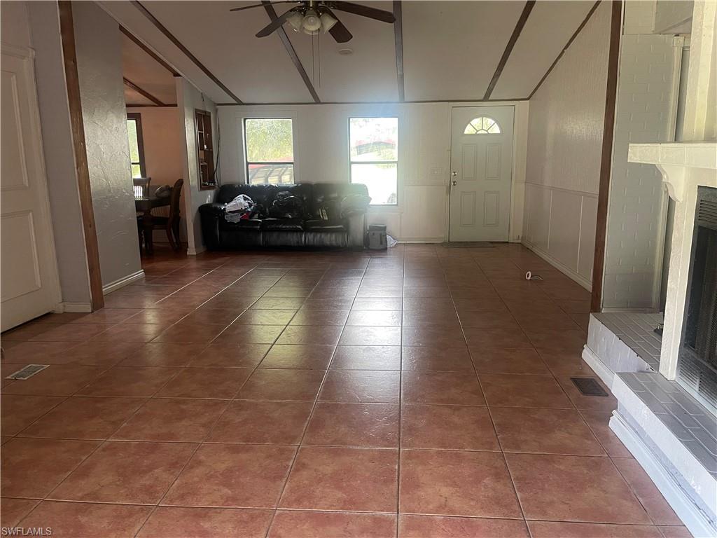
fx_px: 518
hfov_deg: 69.4
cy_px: 269
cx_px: 358
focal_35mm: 25
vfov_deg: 54.9
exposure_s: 1/60
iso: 320
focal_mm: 5.1
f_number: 1.6
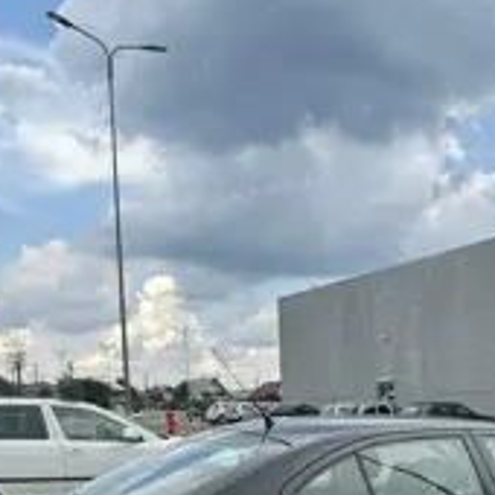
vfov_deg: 31.4
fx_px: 809
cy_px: 501
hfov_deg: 33.1
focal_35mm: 50
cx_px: 393
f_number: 1.78
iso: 80
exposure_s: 1/2028
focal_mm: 6.86
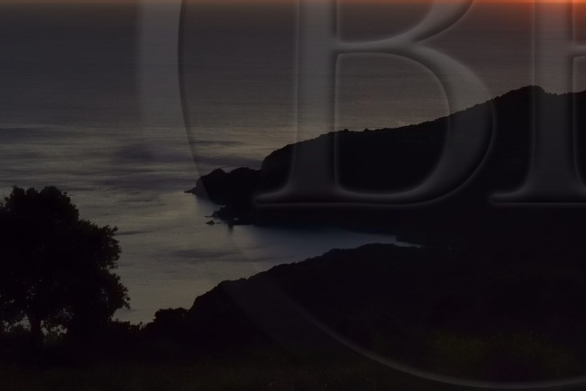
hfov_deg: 20.3
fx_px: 1612
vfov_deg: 13.7
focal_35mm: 99
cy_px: 55
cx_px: 512
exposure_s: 1/250
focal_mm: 40
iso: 400
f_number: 14
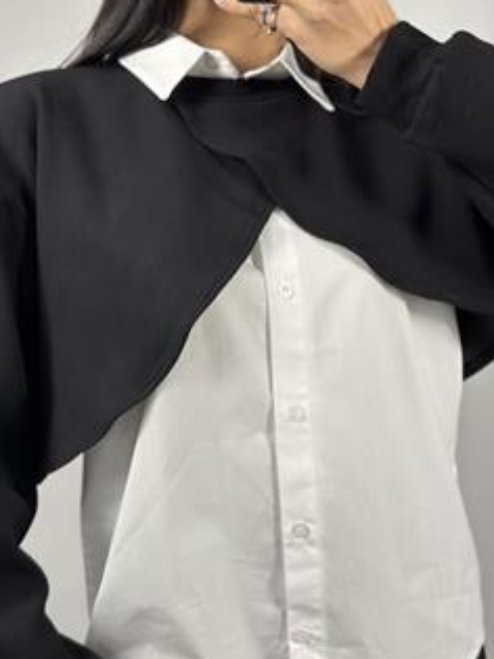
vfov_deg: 30.7
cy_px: 319
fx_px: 1200
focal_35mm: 63
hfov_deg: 23.3
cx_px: 218
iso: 80
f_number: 1.78
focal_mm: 6.86
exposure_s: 1/100
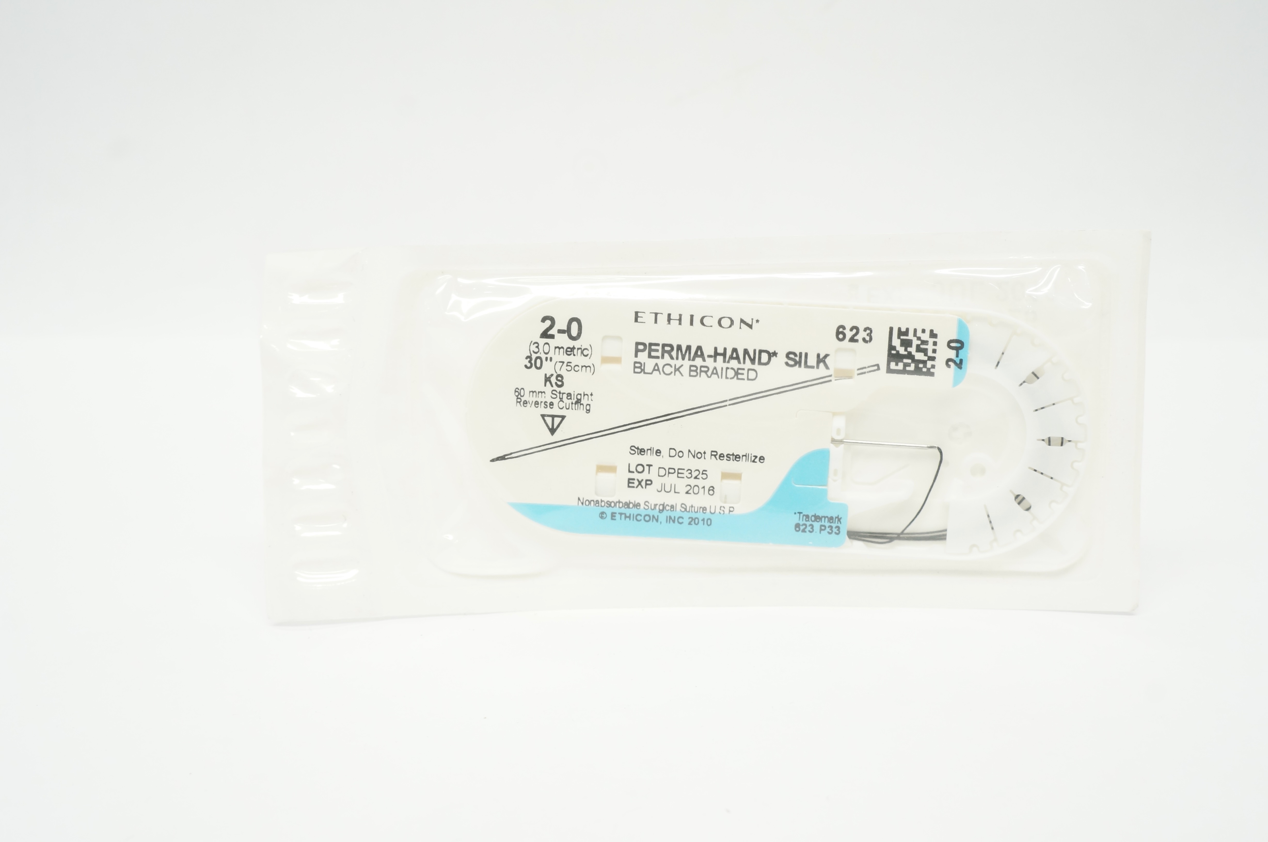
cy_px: 421
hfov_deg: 53.2
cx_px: 634
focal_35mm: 36
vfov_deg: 36.8
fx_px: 1267
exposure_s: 1/50
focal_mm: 24
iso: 800
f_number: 9
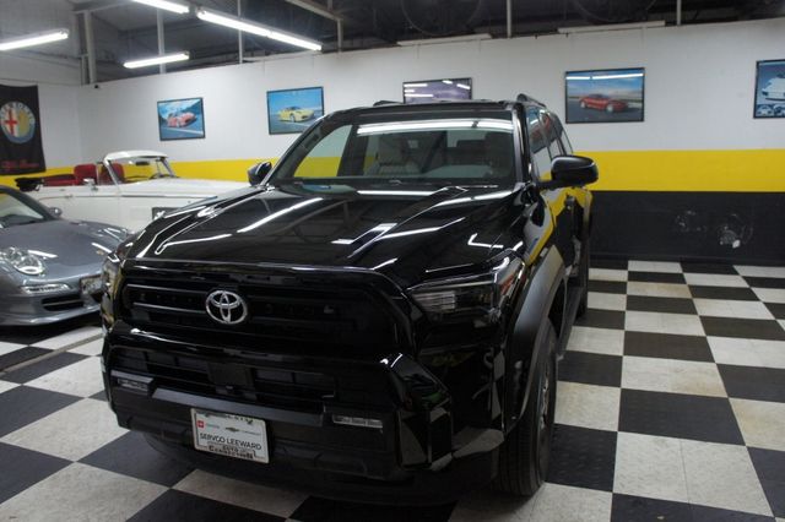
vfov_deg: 47.9
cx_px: 392
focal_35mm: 27
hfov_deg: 67.4
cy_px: 261
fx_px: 588
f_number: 3.5
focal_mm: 18
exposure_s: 1/160
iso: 1250
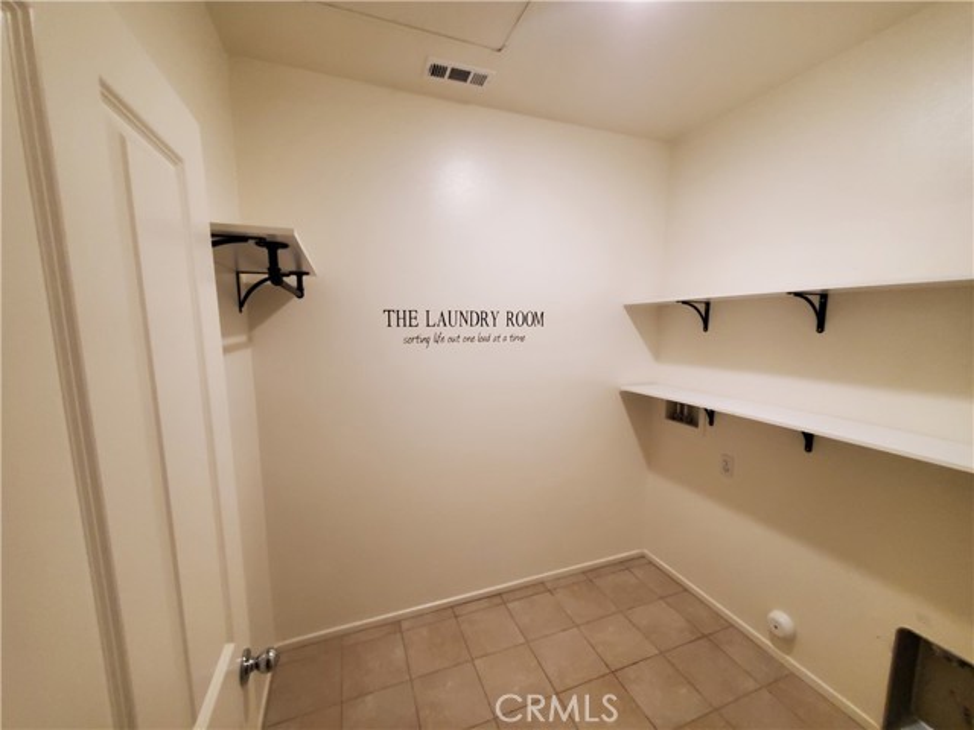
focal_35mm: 13
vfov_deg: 89.9
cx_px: 487
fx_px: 366
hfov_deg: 106.2
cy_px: 365
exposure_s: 1/30
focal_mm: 1.8
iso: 800
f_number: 2.2
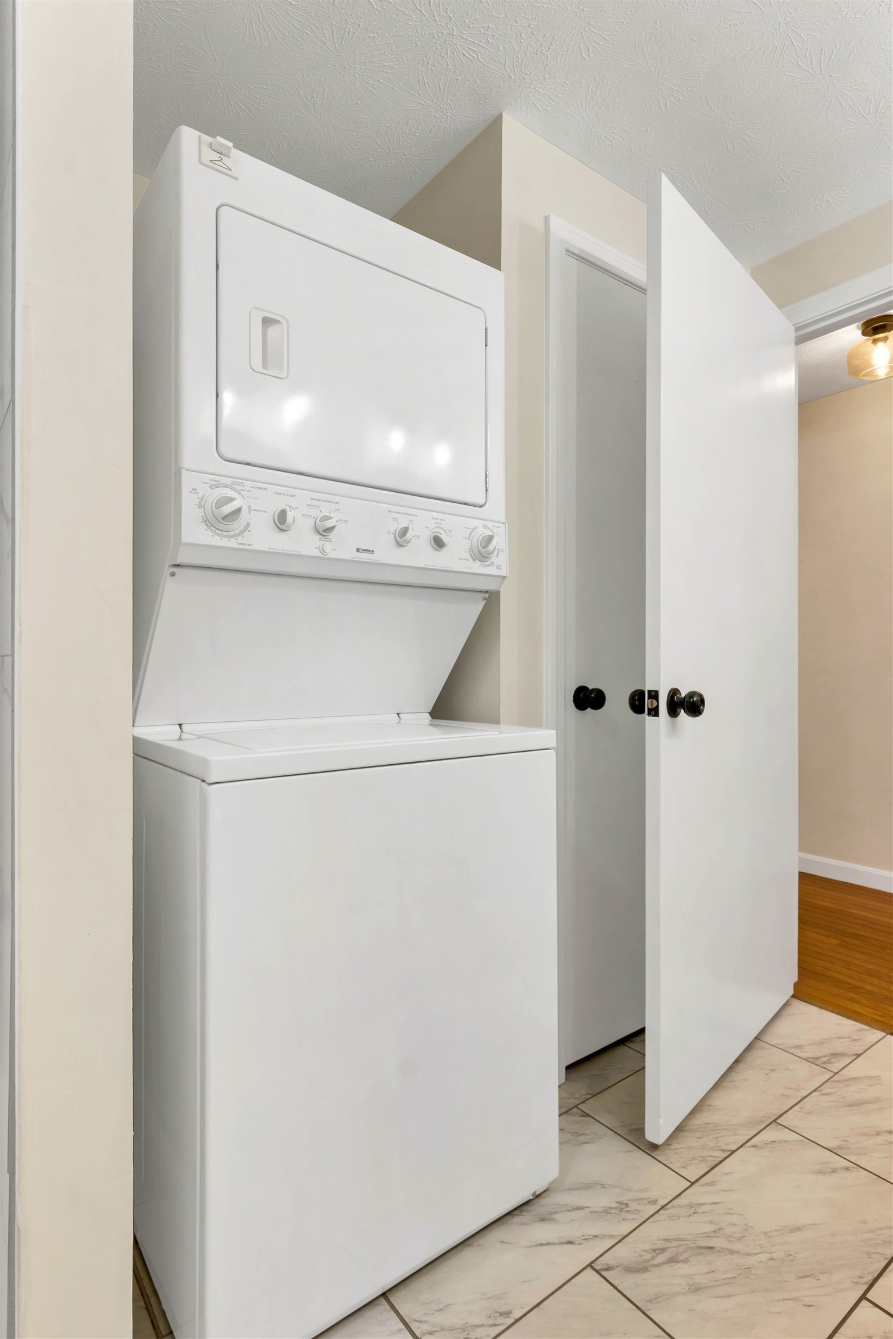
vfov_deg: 90.0
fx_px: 670
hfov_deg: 67.4
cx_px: 446
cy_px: 670
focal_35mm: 18
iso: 400
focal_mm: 18
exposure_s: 1/20
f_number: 8
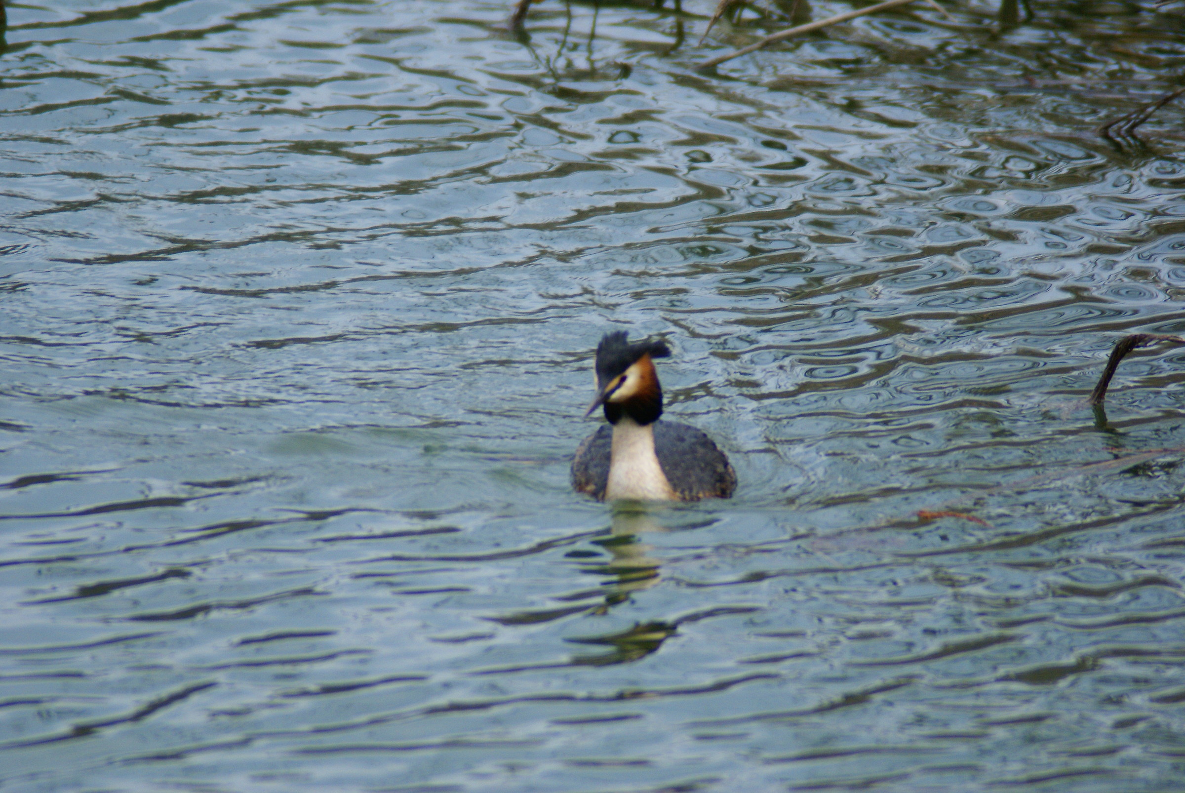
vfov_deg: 2.3
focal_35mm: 600
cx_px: 592
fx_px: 19771
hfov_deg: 3.4
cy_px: 396
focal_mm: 400
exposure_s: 1/200
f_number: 5.6
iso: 400
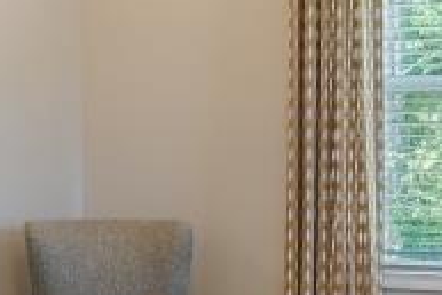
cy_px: 161
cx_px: 245
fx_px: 1302
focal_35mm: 106
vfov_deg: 12.9
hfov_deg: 19.3
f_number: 10
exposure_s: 1/5
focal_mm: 16
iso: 200
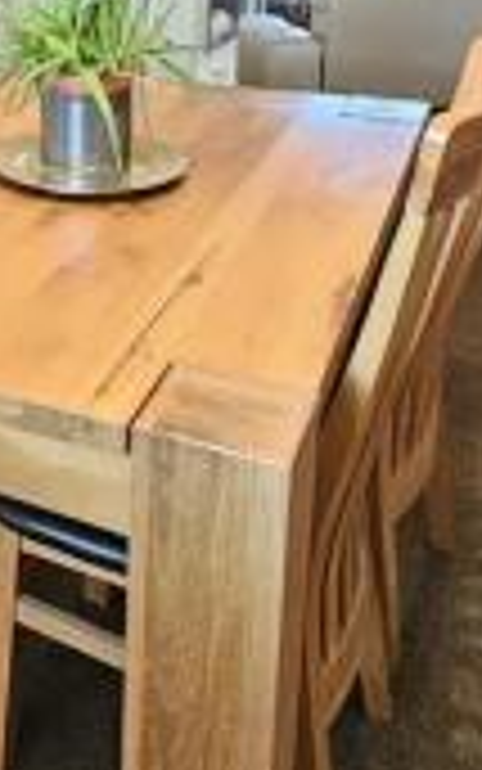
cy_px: 56
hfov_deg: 24.7
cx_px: -106
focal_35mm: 47
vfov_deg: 39.1
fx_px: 987
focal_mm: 2.2
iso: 1000
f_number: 2.2
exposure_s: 1/25
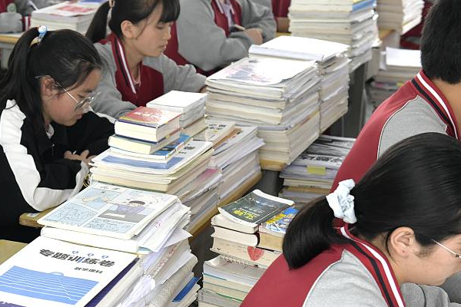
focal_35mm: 88
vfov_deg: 15.5
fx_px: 1127
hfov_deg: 22.4
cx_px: 27
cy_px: 185
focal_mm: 44
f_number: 5
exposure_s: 1/160
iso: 1600
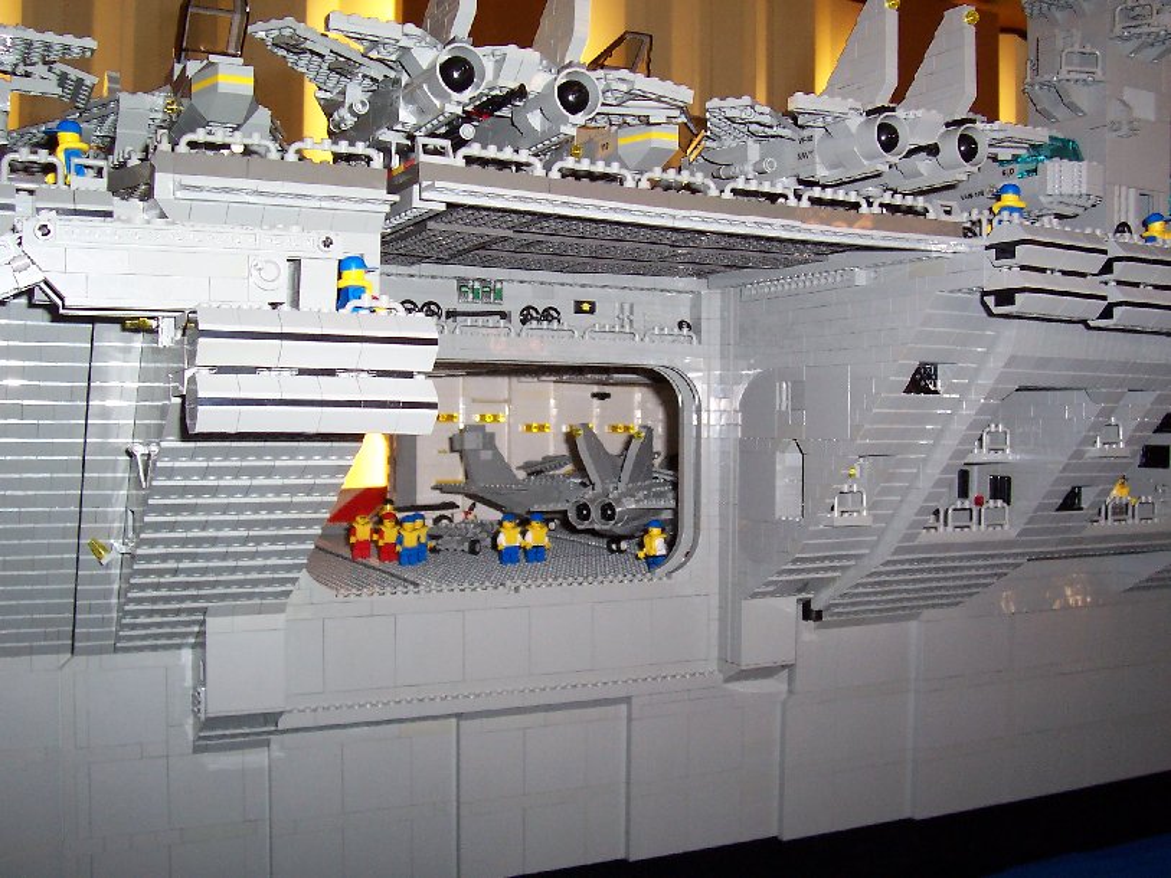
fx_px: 1252
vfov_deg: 38.7
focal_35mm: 37
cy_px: 439
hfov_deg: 50.1
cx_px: 586
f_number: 2.8
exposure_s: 1/60
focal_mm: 5.6
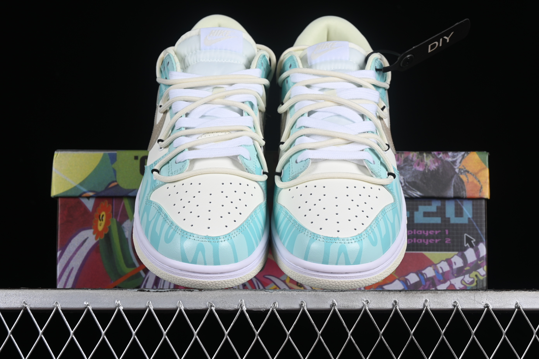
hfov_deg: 27.0
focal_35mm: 75
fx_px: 1123
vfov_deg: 18.2
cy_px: 180
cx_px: 270
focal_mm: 50
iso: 160
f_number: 8
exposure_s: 1/80
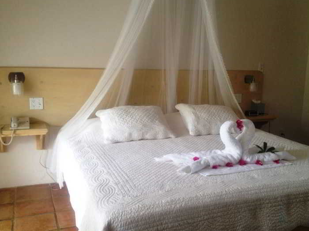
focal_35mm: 40
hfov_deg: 46.7
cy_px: 122
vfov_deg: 35.9
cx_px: 173
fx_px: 357
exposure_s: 1/60
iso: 80
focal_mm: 4.28
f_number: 2.4
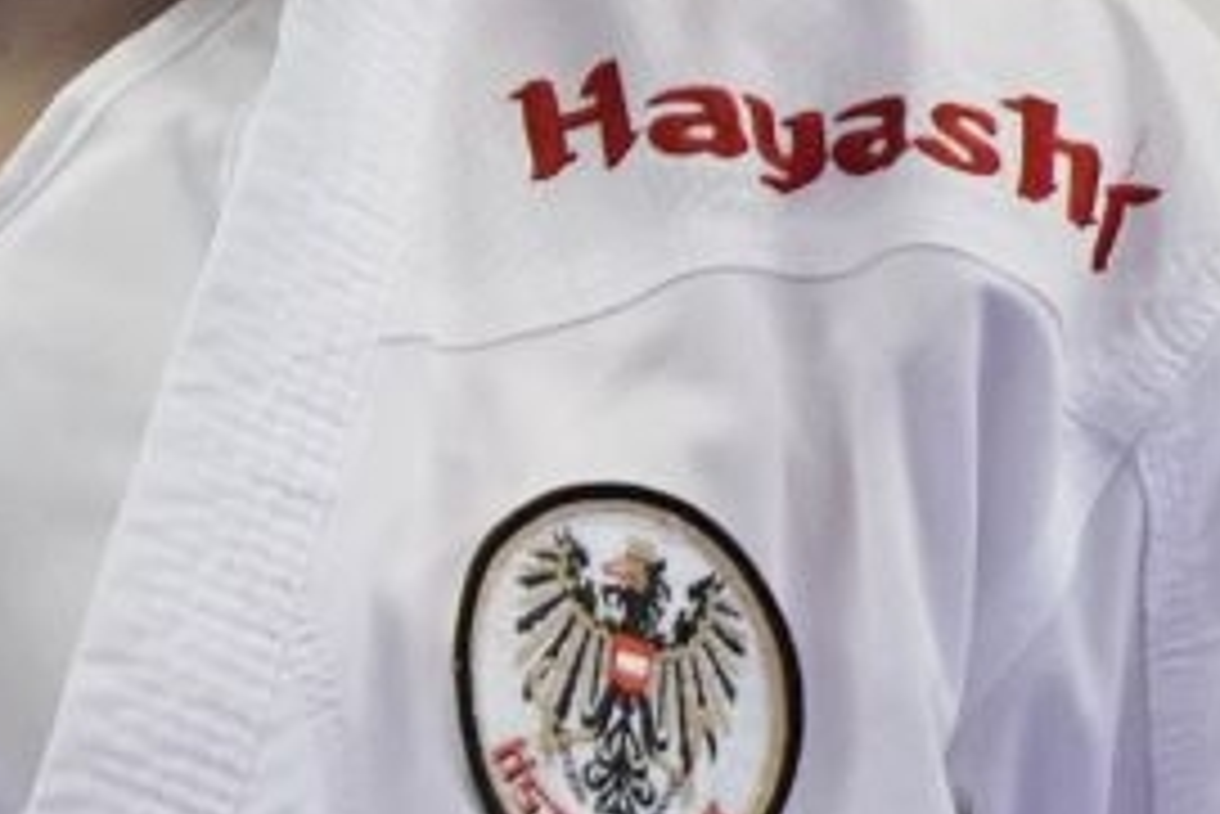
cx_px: 612
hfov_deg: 1.3
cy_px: 211
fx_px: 55571
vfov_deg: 0.8
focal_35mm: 1639
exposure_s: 1/1000
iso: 2500
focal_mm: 165
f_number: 2.8
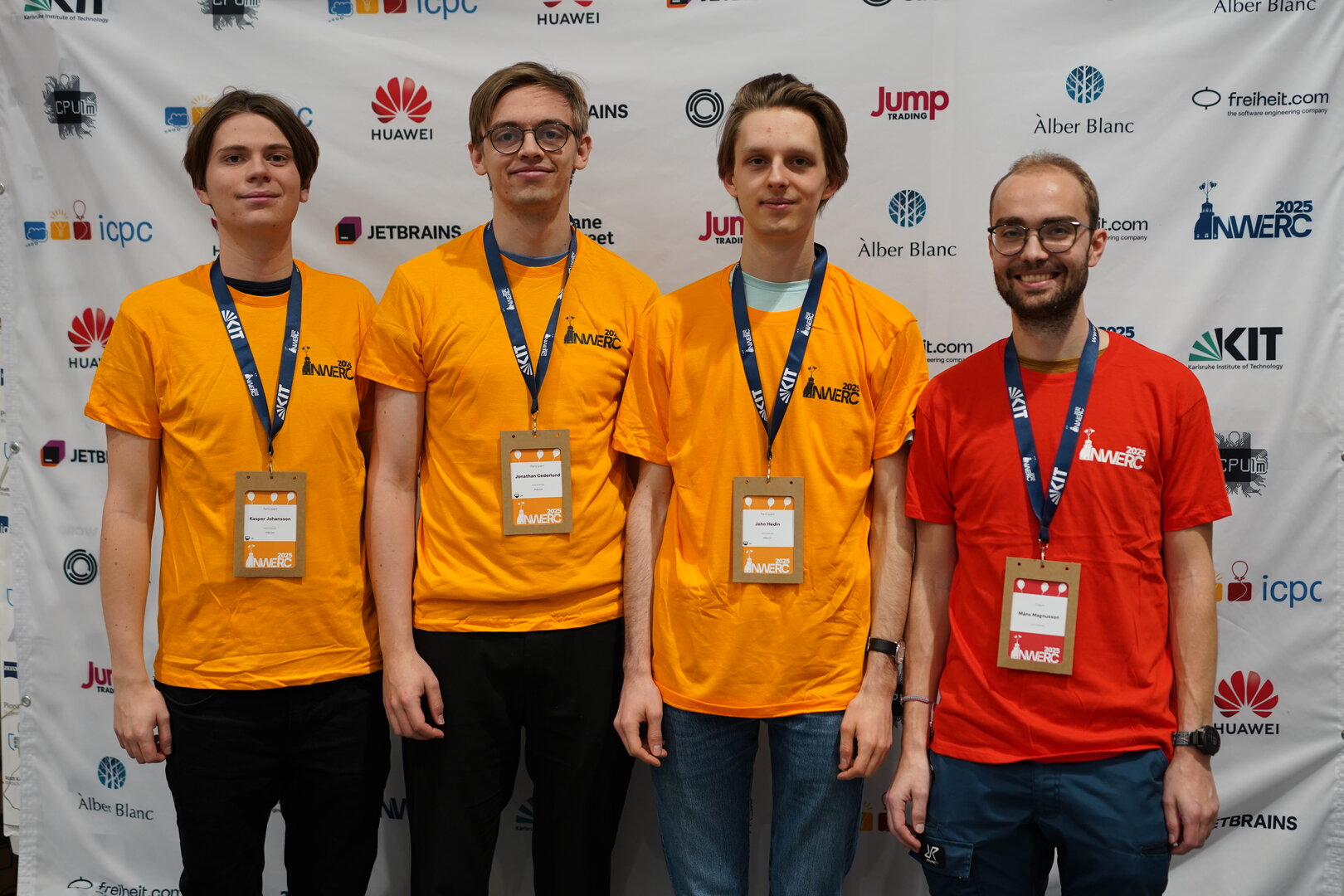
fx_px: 1867
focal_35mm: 50
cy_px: 448
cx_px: 672
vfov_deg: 27.0
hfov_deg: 39.6
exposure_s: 1/125
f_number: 2
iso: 640
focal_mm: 50
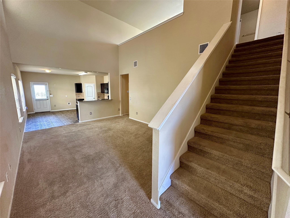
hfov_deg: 102.1
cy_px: 109
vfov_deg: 85.7
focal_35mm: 14
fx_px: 117
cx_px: 145
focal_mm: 2.22
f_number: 2.2
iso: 250
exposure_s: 1/120
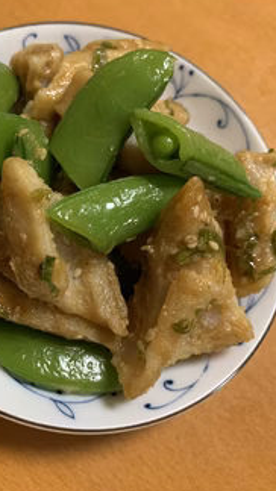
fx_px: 456
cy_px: 221
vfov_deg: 56.5
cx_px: 73
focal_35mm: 35
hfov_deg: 33.1
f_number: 1.8
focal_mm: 4.25
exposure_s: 1/50
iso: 80
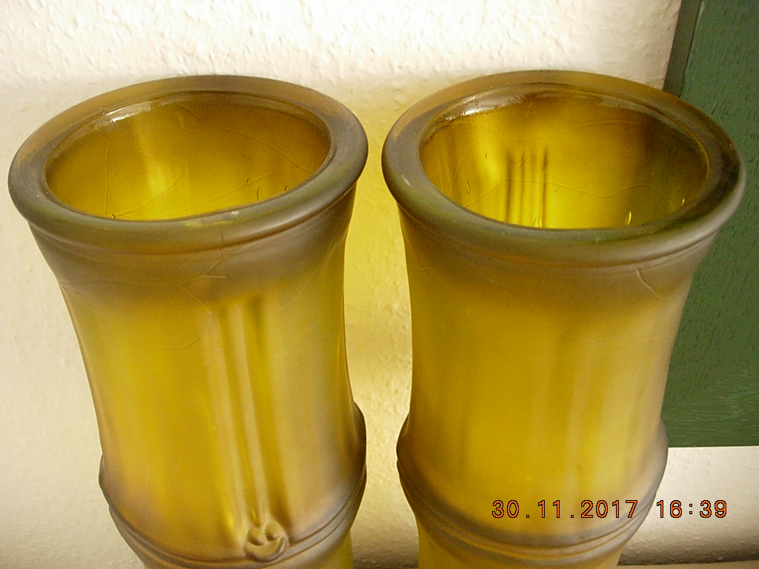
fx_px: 833
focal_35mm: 38
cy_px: 284
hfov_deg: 49.0
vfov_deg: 37.7
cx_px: 380
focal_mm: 7.8
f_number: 2.8
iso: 400
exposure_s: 1/11.9
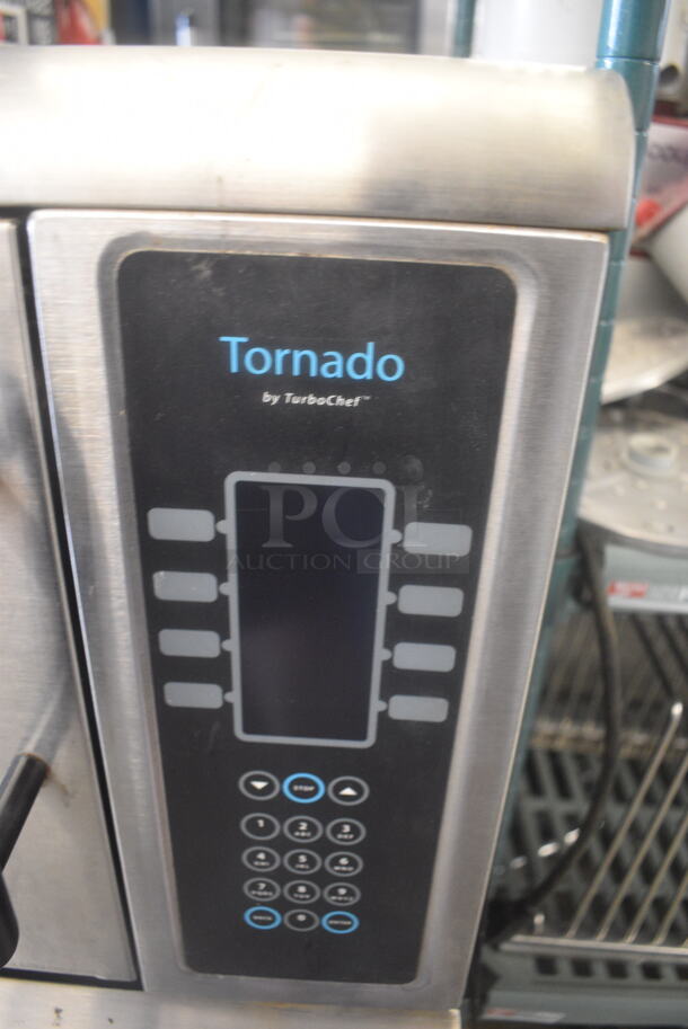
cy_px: 514
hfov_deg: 48.0
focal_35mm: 27
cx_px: 344
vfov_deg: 67.3
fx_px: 773
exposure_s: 1/60
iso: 2000
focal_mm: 18
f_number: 4
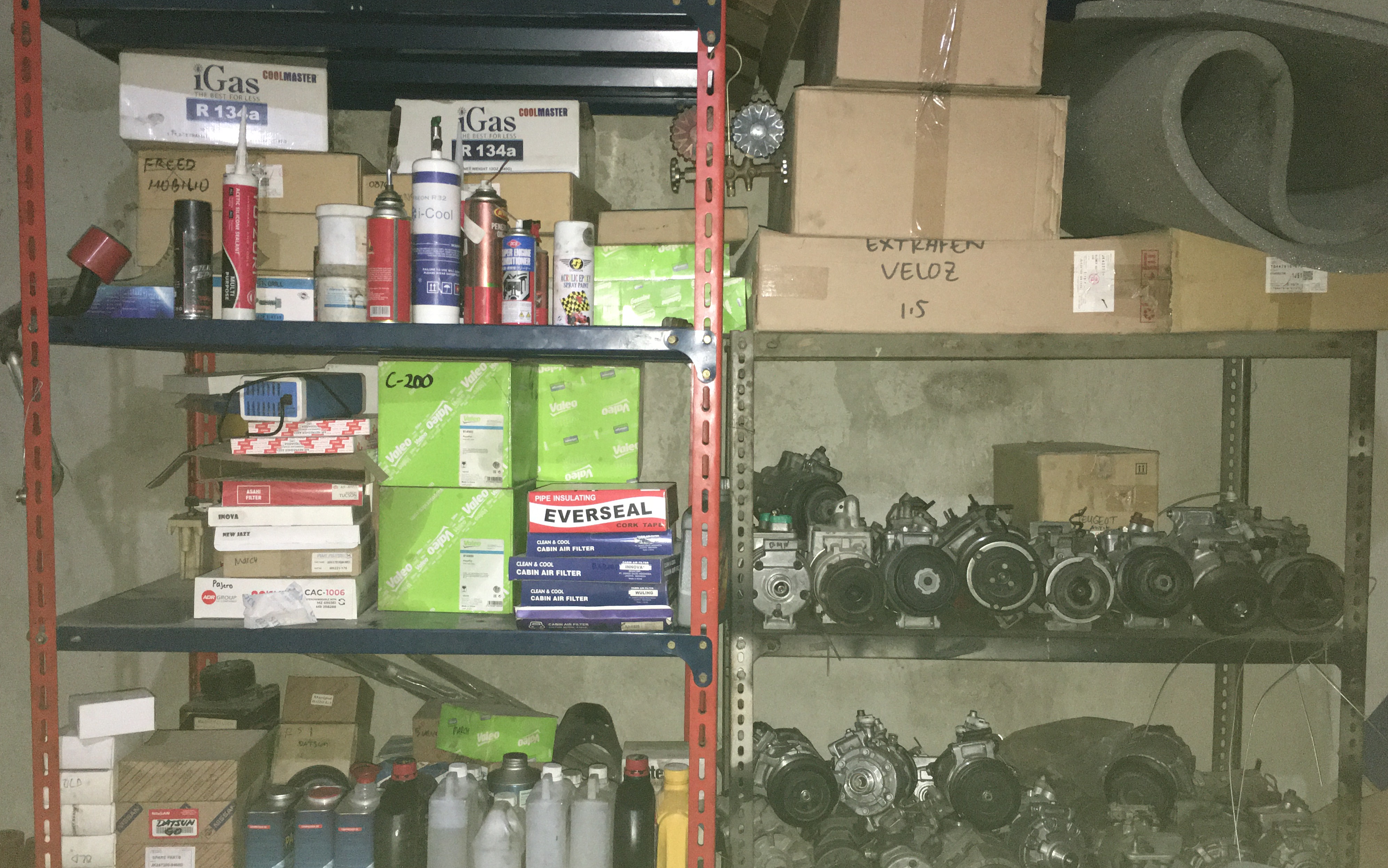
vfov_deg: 40.6
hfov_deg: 61.2
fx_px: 1173
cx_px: 695
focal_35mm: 31
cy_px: 455
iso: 250
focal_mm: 4.15
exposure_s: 1/17
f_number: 2.2
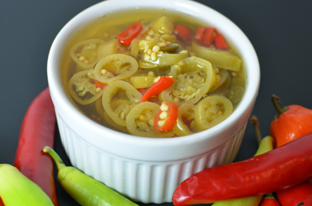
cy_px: 103
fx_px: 454
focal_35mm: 52
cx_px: 156
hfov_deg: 37.9
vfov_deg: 25.6
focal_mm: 35
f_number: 4.5
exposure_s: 1/80
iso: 400
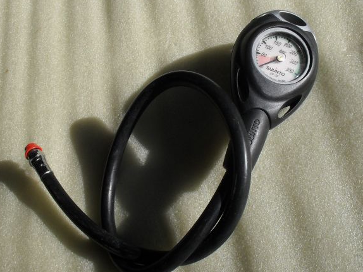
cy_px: 132
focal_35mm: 53
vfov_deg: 27.5
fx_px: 556
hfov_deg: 36.2
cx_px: 184
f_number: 8.3
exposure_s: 1/250
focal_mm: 6.3
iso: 80
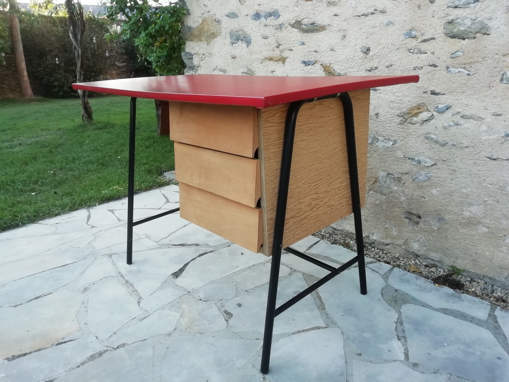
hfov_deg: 67.3
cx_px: 254
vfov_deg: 53.1
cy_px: 191
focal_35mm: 26
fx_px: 382
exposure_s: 1/100
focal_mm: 3.46
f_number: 2.2
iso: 80
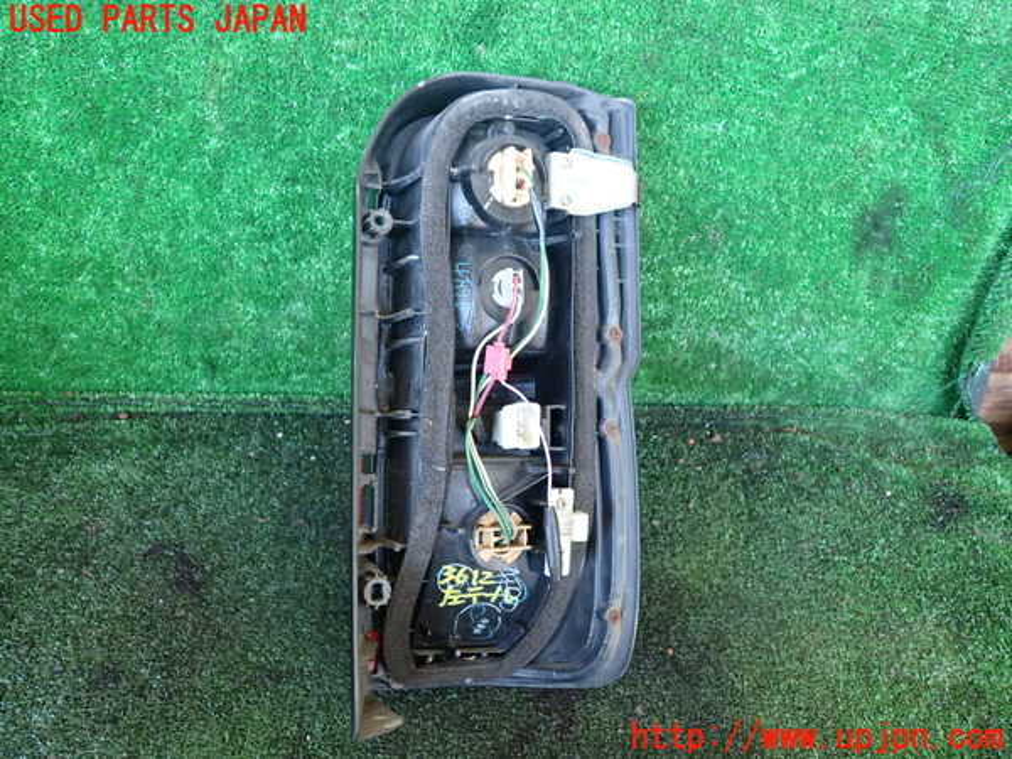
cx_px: 506
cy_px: 380
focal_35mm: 30
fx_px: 877
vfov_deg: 46.8
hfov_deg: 60.0
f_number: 2.3
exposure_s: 1/30
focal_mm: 5.4
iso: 320
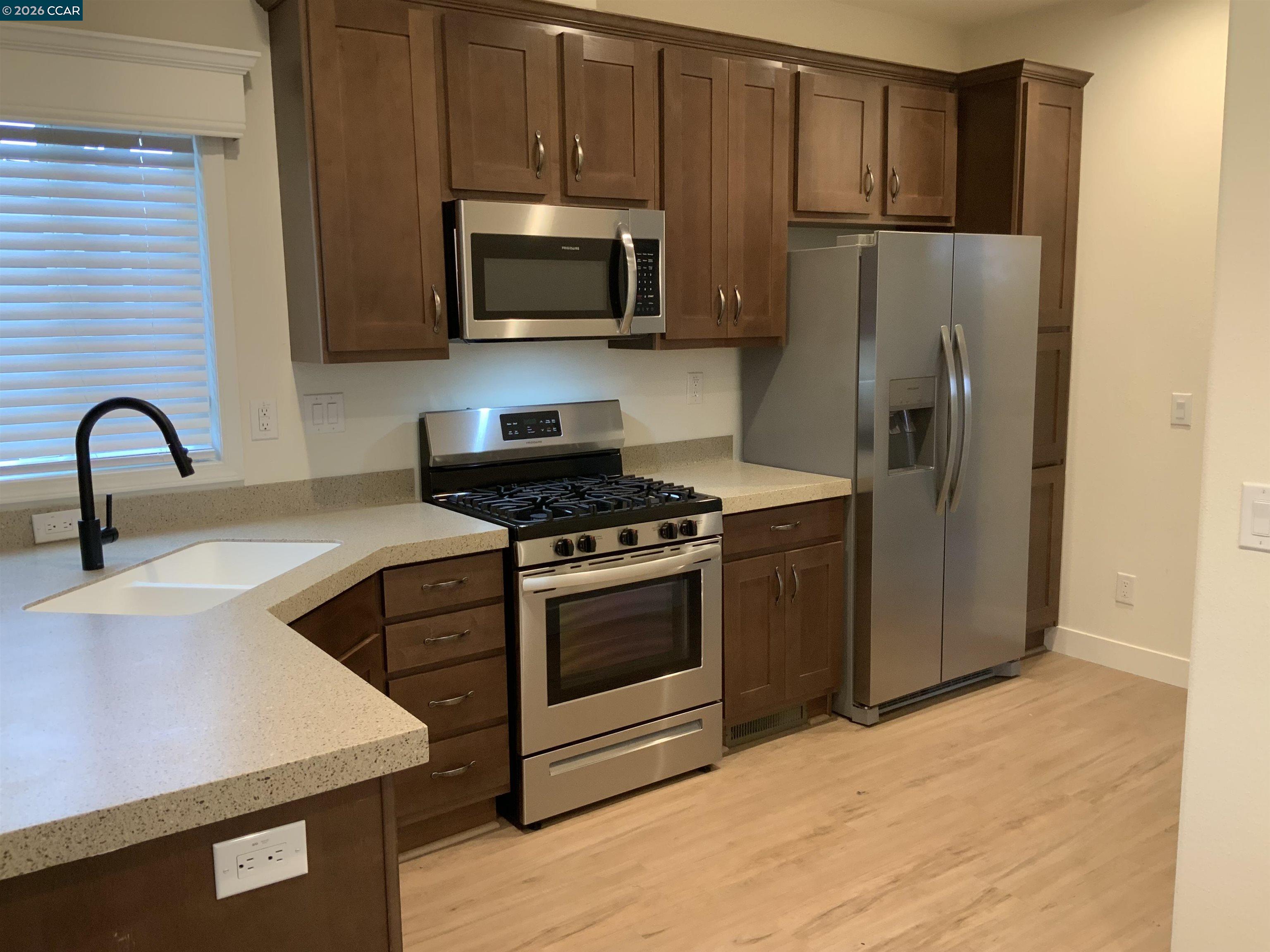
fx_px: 1064
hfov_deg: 61.7
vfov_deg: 48.2
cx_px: 635
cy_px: 476
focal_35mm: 29
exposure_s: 1/60
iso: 125
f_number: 1.8
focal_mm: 3
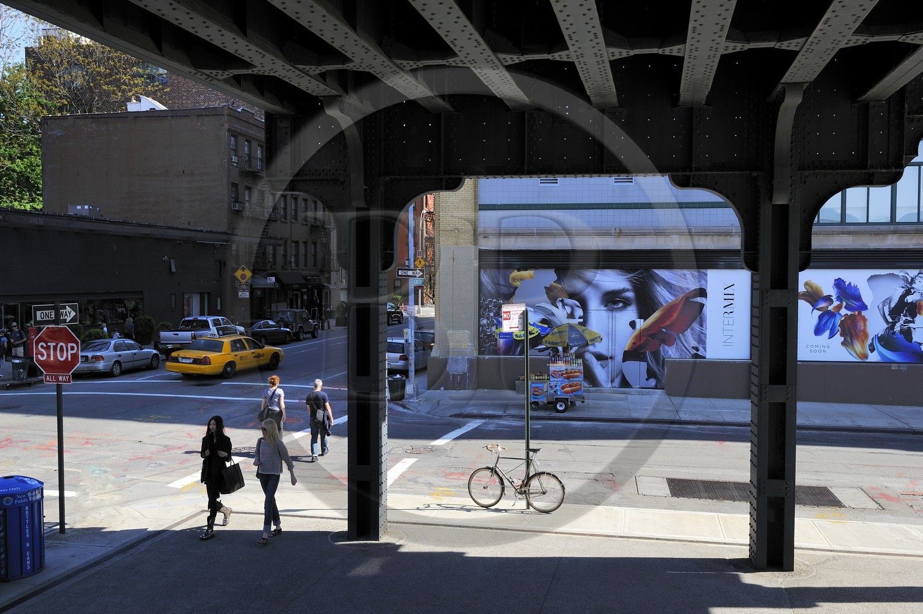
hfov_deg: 55.8
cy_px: 307
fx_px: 871
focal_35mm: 34
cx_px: 462
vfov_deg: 38.8
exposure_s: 1/160
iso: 200
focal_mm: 34
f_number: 10
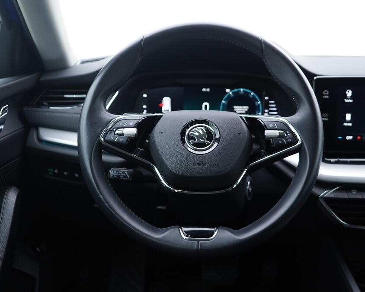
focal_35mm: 41
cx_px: 211
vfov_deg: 36.5
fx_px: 443
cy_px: 146
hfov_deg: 44.7
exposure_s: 1/40
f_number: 2.8
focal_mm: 24
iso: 250
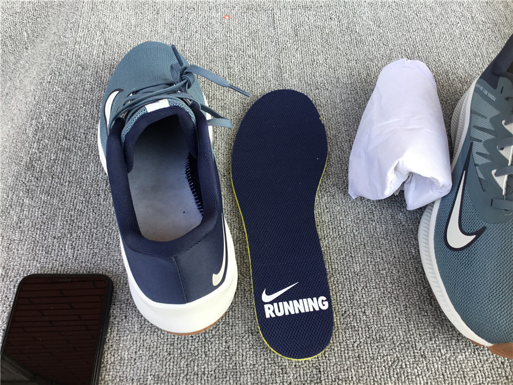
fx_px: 459
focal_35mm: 31
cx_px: 256
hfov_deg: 58.4
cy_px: 192
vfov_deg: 45.4
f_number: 2.4
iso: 25
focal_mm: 3.3
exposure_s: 1/106
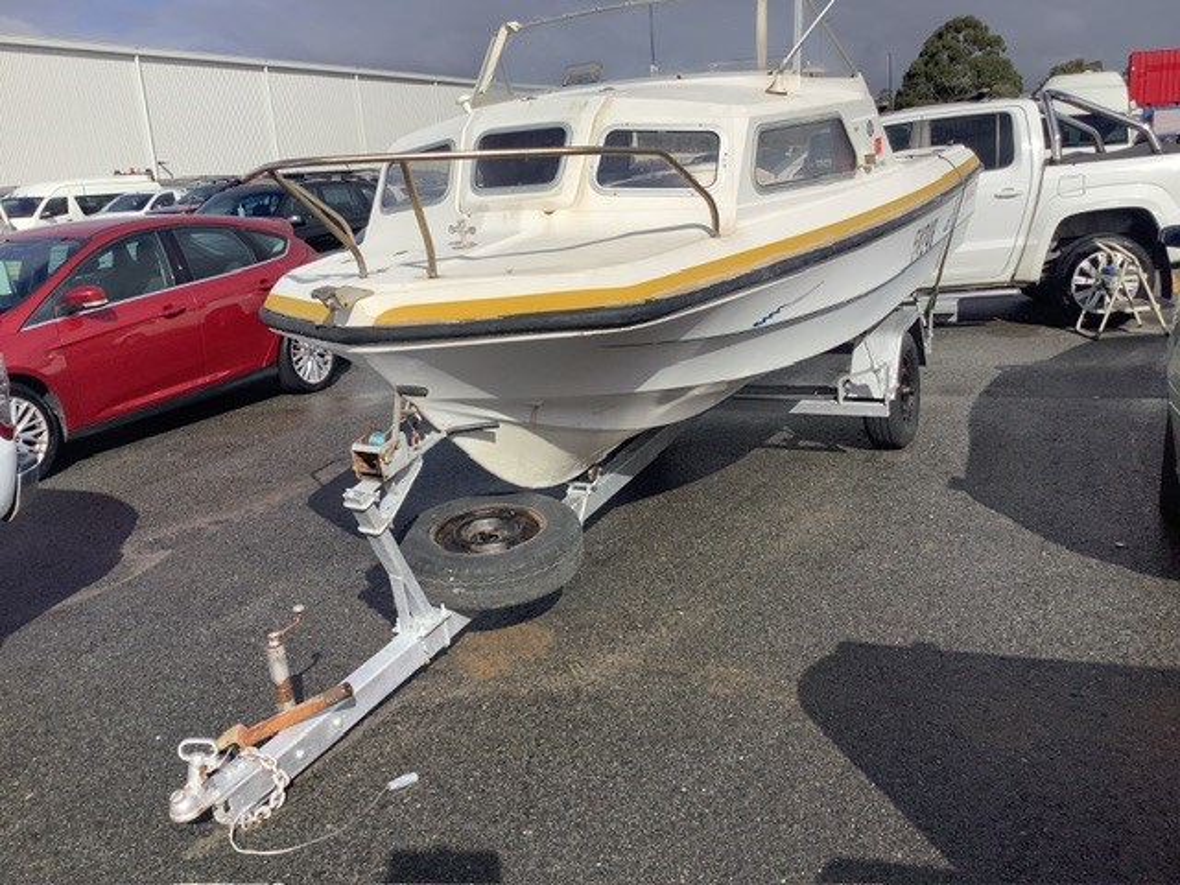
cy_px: 442
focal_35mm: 31
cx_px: 590
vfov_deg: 45.4
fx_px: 1057
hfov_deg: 58.4
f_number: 2.4
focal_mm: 3.3
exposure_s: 1/2469
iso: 25
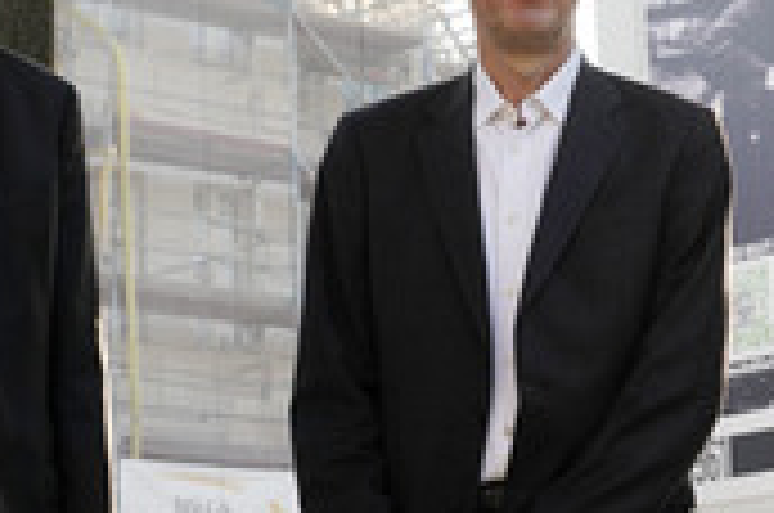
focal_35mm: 147
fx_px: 3155
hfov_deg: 14.0
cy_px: 126
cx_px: 520
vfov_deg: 9.3
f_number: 10
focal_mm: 56
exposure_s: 1/320
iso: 640
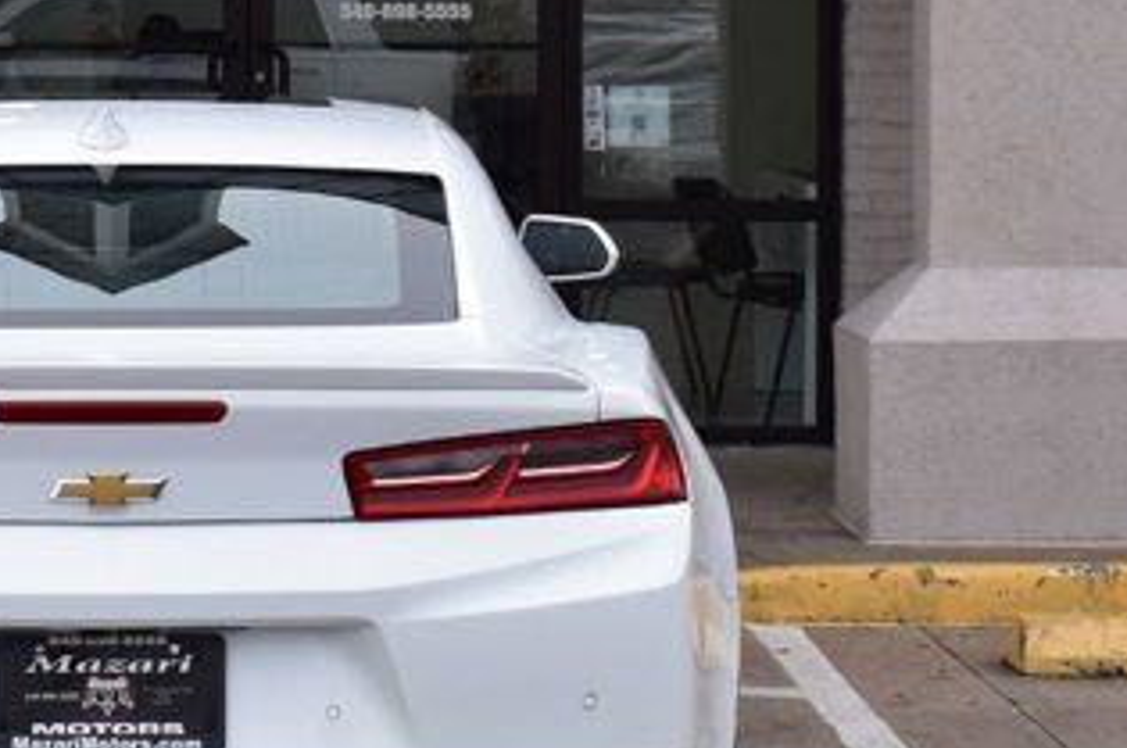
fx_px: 4427
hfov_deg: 14.4
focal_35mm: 142
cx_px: 268
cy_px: 57
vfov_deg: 9.6
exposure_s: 1/200
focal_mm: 29
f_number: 10
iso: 400
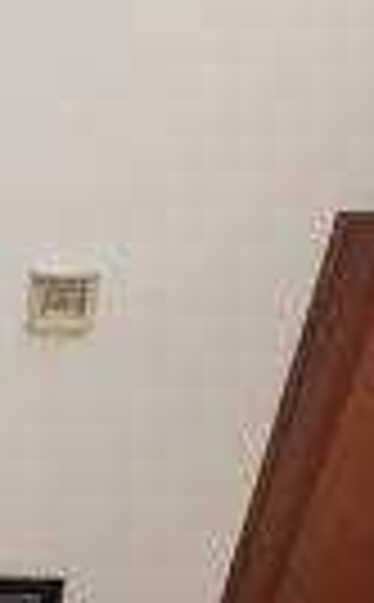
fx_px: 1379
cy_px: 990
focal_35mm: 84
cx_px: -101
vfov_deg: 20.0
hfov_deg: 14.8
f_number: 1.8
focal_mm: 6.4
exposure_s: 1/182
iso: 160
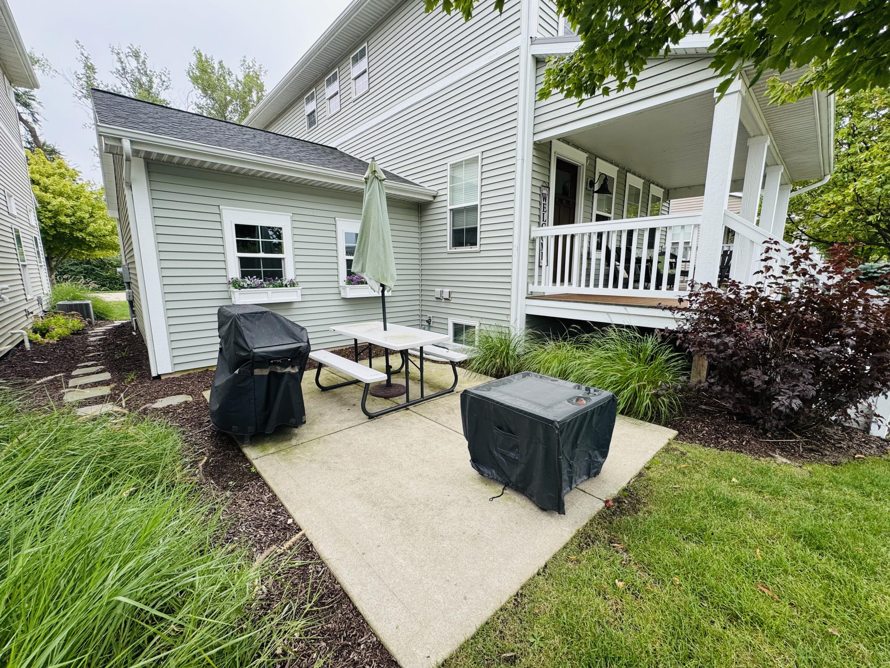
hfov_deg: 102.1
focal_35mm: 14
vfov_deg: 85.7
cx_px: 445
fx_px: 360
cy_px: 334
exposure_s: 1/409
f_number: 2.2
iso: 40
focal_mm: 2.22
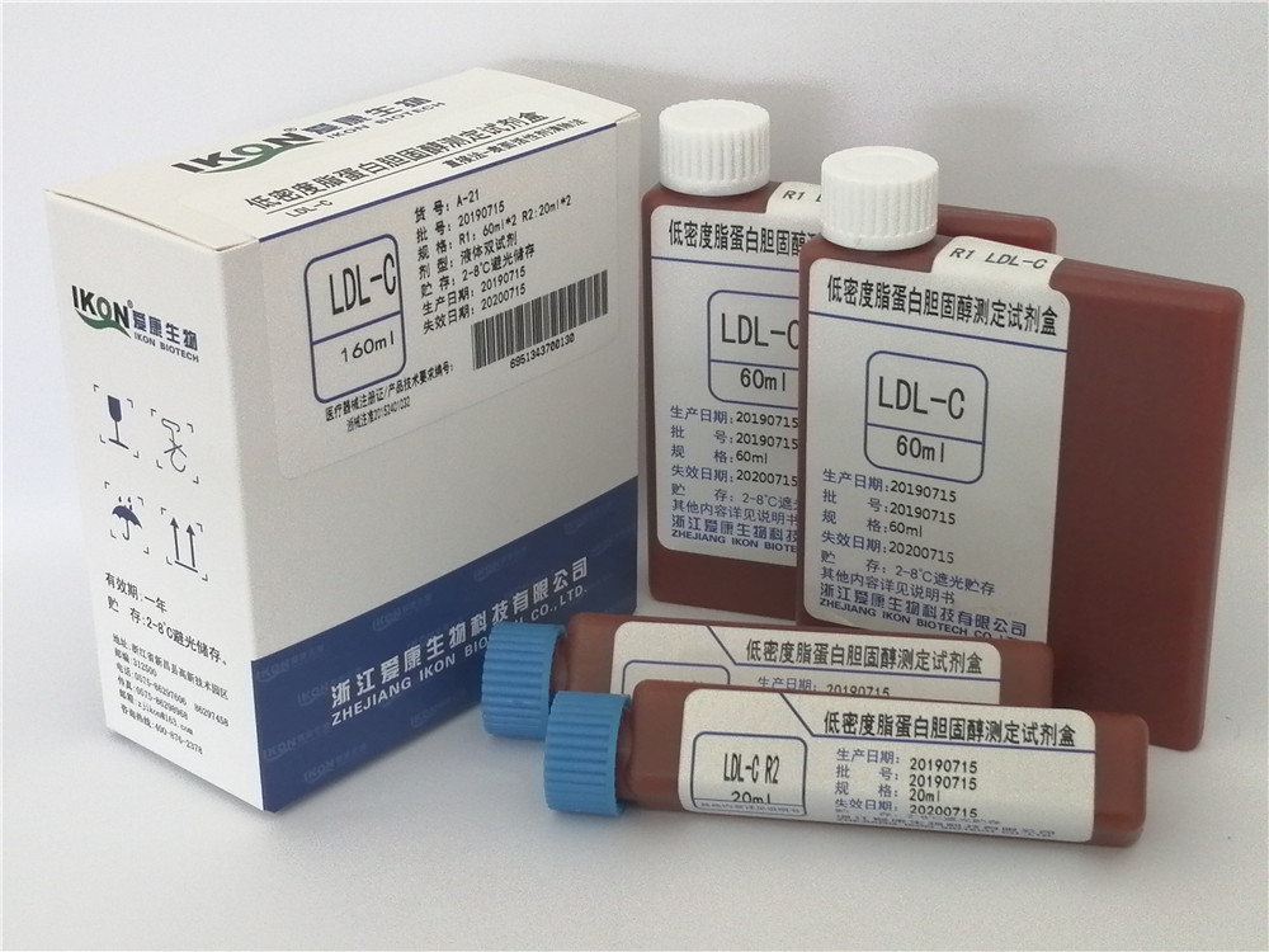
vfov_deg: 24.4
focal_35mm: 60
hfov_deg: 32.2
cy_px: 476
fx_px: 2200
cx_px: 634
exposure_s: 1/30
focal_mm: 3.64
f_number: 1.8
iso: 80
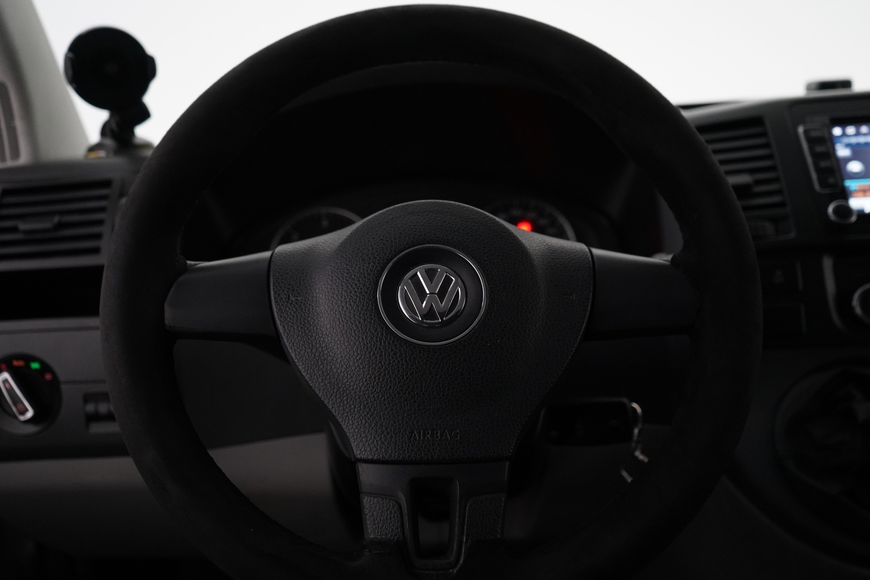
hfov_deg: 55.8
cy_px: 290
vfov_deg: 38.9
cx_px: 435
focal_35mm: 34
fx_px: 822
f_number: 4
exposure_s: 1/80
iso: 4000
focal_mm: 34
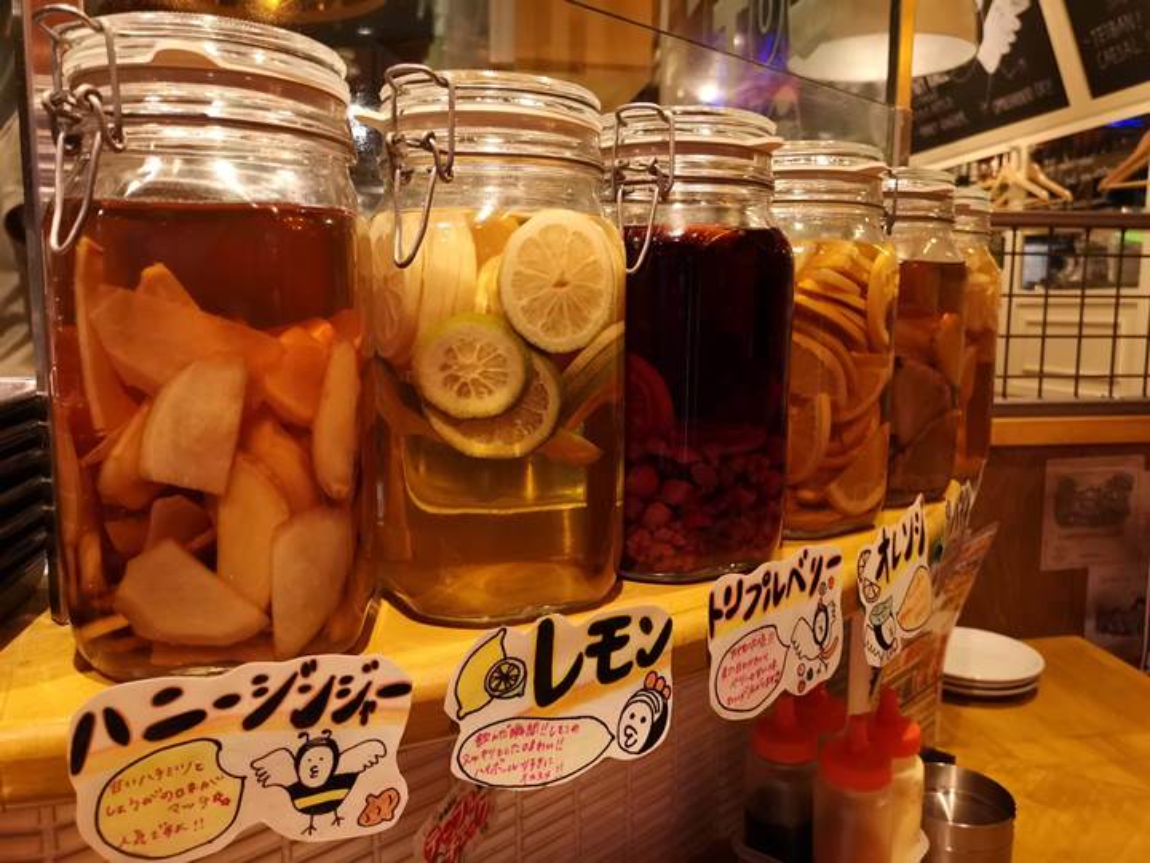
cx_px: 575
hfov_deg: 65.3
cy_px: 432
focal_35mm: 27
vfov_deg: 51.4
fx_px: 897
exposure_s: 1/100
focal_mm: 3.95
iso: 320
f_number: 1.8
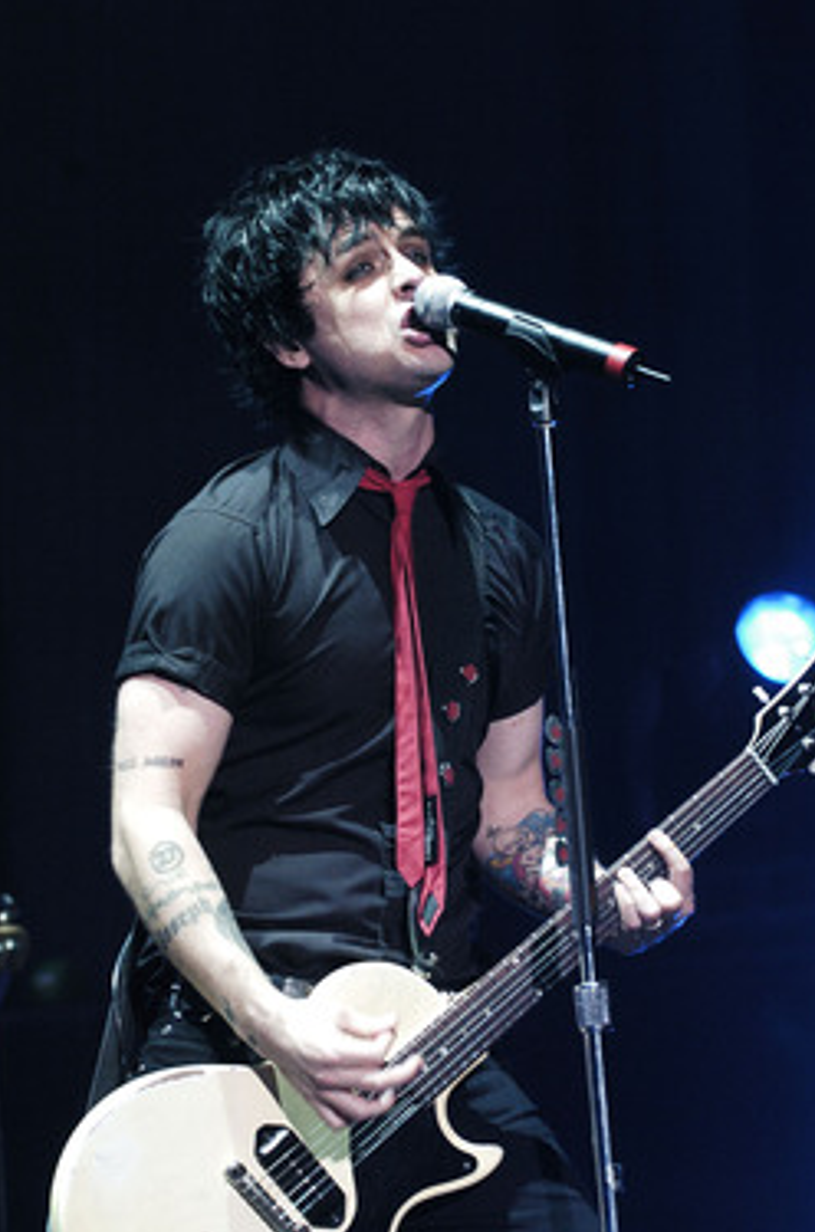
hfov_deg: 7.8
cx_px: 399
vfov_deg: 11.7
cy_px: 654
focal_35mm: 176
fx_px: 6010
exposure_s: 1/125
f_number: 4
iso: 800
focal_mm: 110
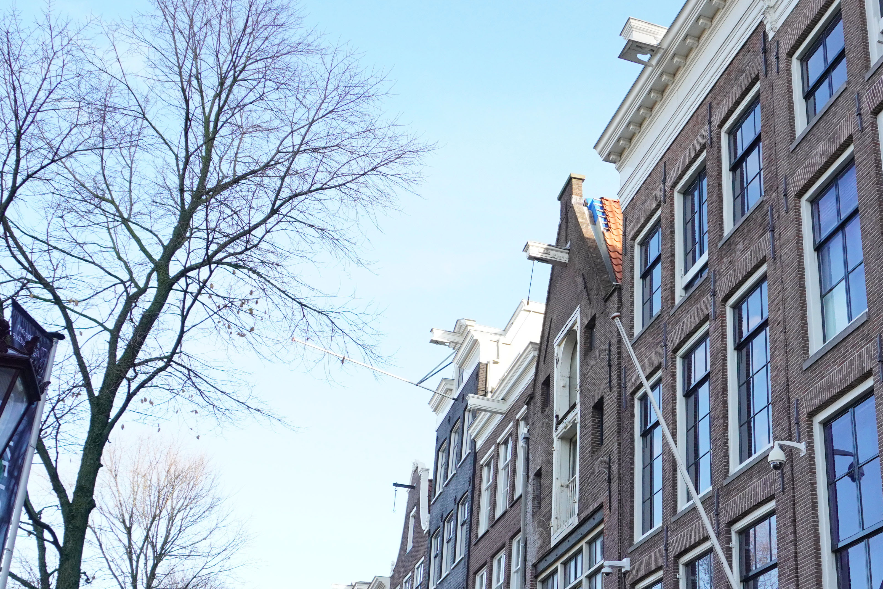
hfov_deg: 42.5
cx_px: 641
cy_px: 414
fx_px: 1104
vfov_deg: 29.6
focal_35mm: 45
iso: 640
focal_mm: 16
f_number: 5.6
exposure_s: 1/500
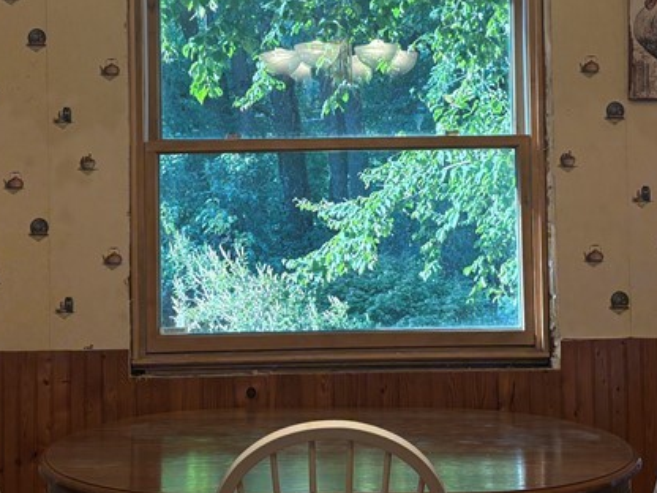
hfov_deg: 30.3
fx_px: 1215
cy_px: 145
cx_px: 333
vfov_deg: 22.8
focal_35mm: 64
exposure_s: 1/139
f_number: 1.6
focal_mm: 5.96
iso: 125
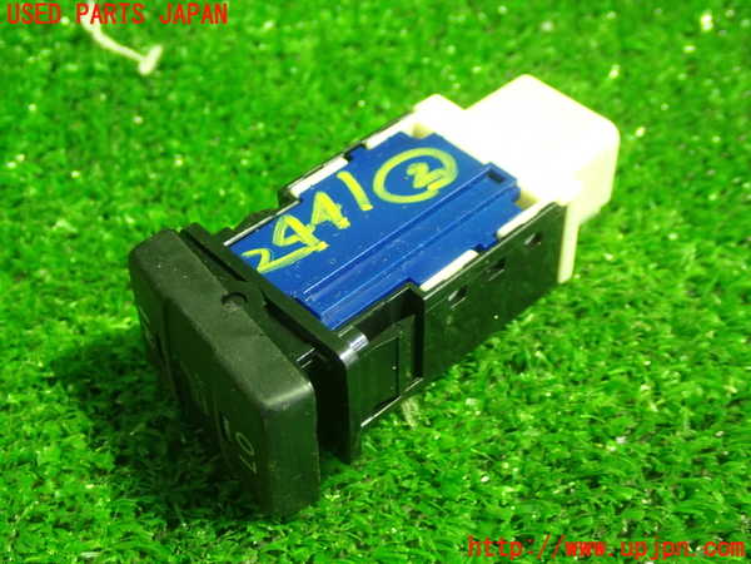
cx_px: 376
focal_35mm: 58
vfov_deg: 25.2
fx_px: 1258
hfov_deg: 33.2
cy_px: 282
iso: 800
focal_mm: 10.35
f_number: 3.5
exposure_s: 1/20
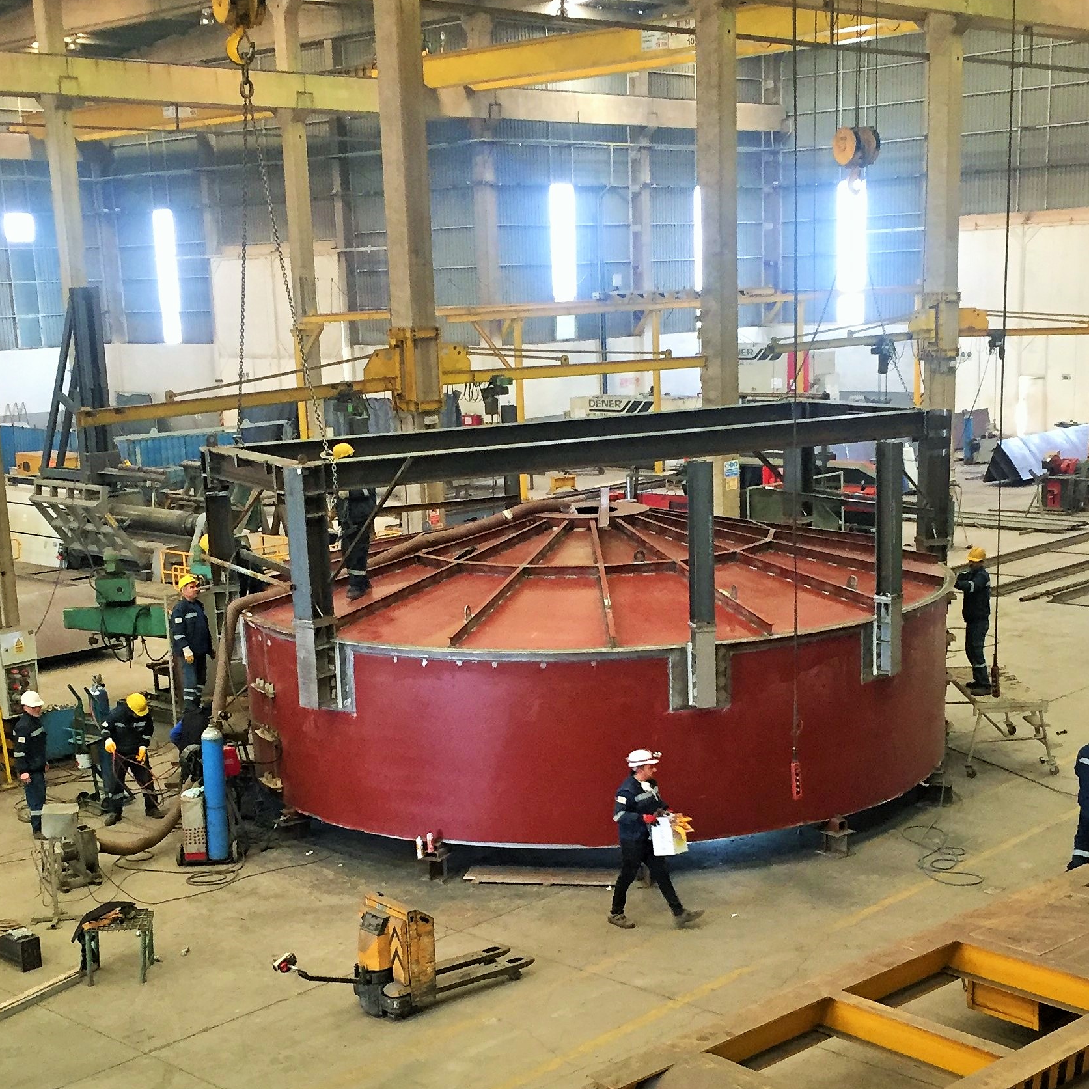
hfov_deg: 47.2
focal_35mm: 35
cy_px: 693
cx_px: 543
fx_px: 1246
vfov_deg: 46.7
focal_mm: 4.15
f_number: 2.2
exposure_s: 1/33
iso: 160
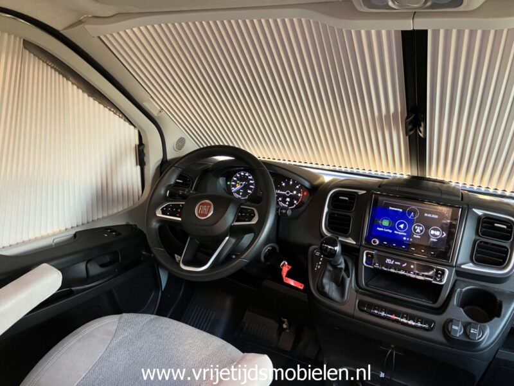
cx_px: 257
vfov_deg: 49.7
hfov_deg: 63.4
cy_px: 193
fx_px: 416
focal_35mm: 28
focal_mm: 3.99
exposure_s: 1/40
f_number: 1.8
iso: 400
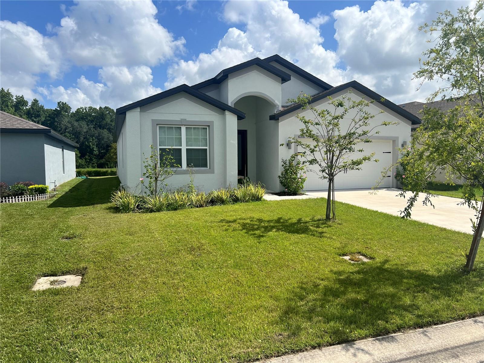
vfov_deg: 53.1
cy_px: 182
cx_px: 242
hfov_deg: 67.3
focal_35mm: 26
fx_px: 364
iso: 50
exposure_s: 1/5882
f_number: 1.5
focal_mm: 5.7
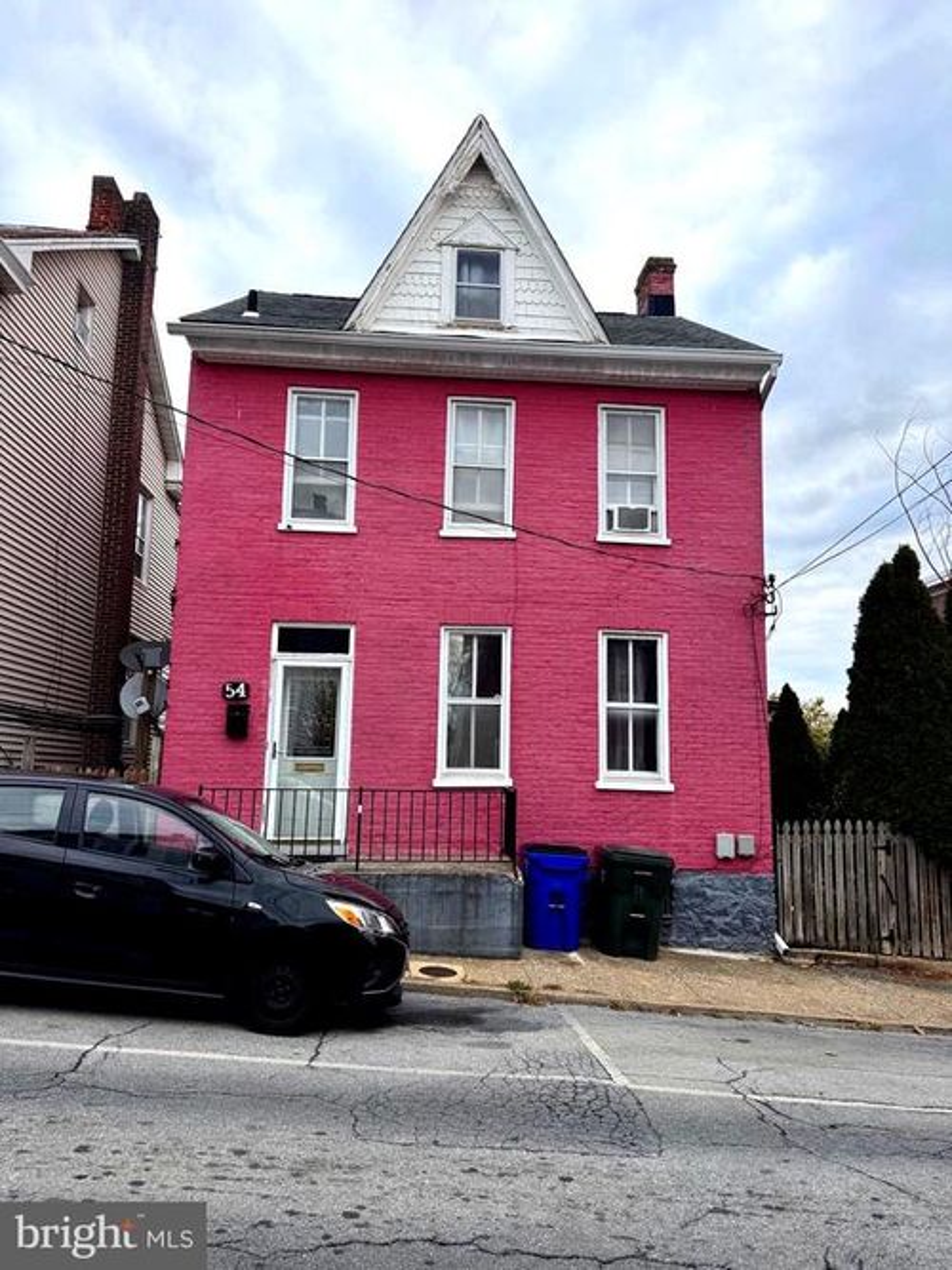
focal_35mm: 24
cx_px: 476
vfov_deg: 71.6
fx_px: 880
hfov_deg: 56.8
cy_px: 635
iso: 80
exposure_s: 1/1010
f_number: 1.78
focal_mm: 6.76
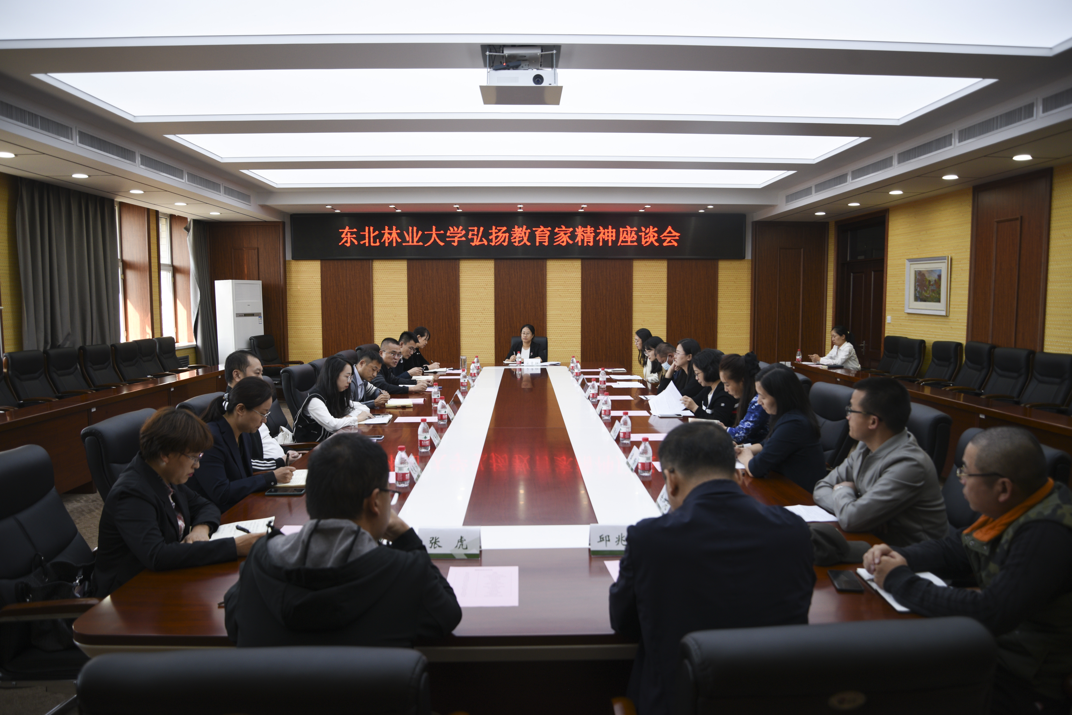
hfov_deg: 73.7
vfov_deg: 53.2
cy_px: 358
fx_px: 715
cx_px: 536
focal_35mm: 24
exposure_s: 1/125
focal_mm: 24
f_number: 4
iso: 320
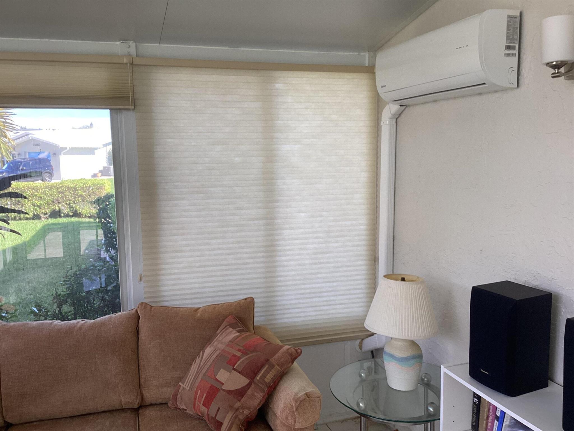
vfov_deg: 45.4
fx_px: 514
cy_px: 216
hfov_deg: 58.4
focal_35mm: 31
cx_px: 287
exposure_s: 1/120
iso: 64
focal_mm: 3.3
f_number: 2.4
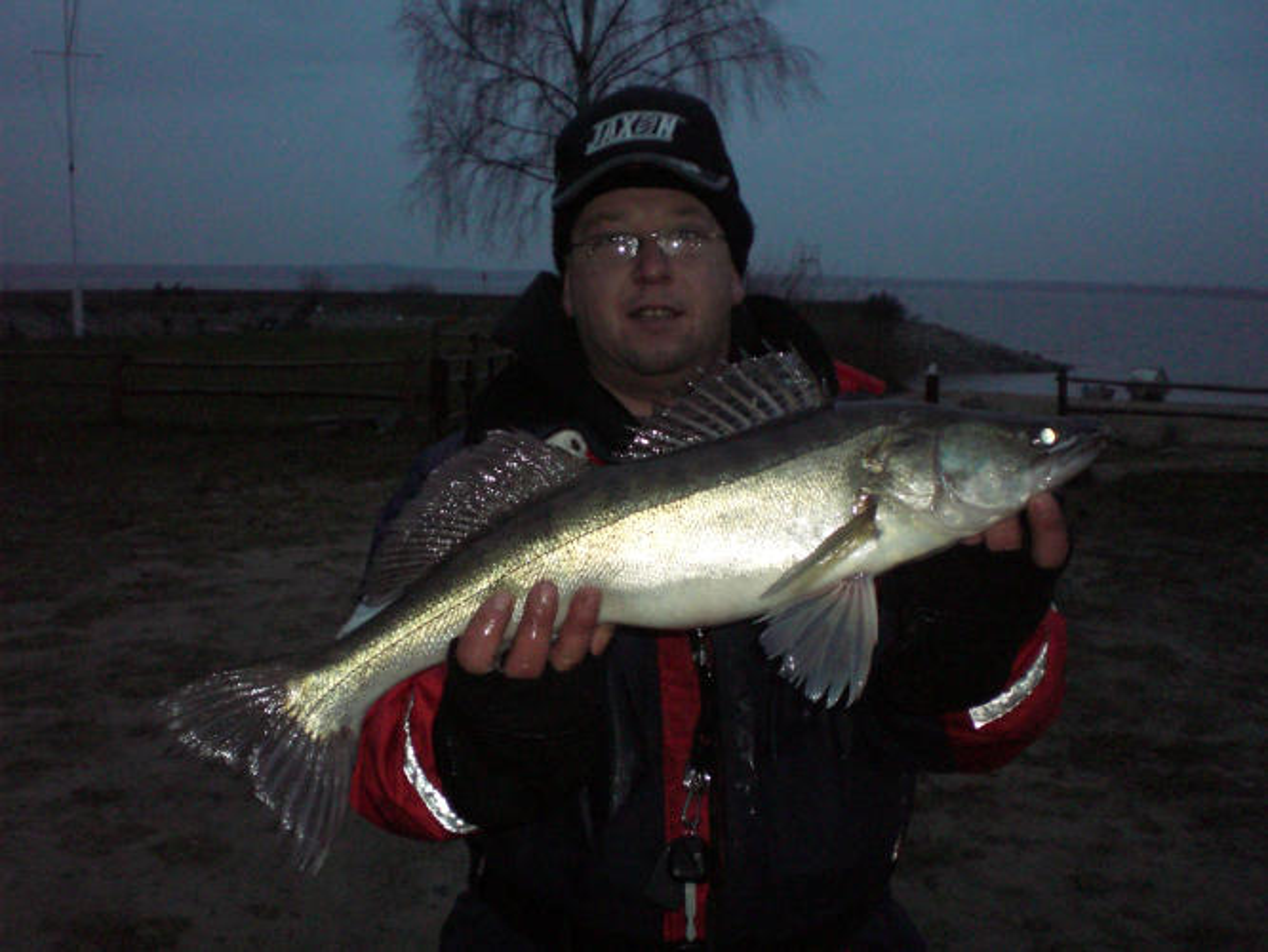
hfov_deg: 49.0
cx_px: 634
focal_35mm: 38
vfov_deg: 37.7
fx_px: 1392
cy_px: 476
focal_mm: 6.3
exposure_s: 1/60
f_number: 3.1
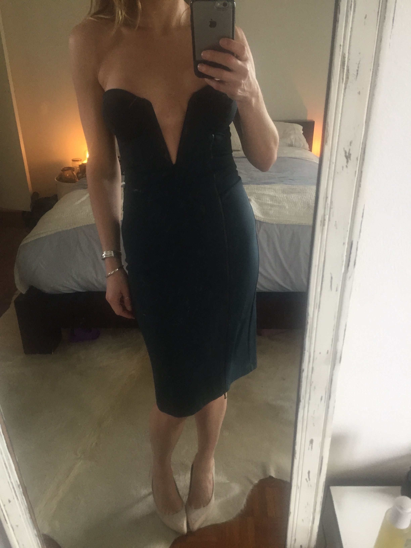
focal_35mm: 29
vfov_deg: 61.7
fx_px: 459
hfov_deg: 48.2
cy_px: 274
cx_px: 206
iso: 64
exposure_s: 1/33
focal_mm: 4.15
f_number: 2.2
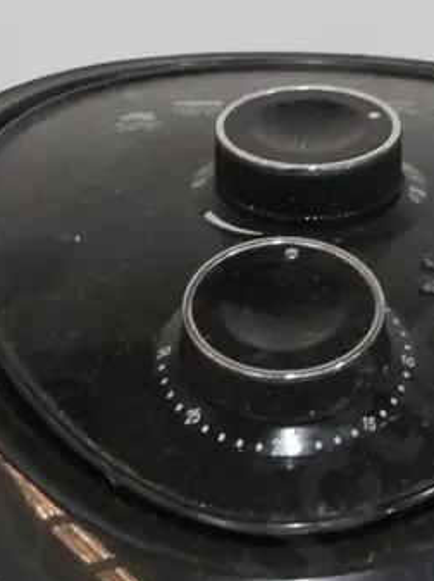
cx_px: 294
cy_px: 548
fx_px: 2445
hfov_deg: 10.1
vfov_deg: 13.4
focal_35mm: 146
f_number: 5.6
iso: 2500
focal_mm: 24
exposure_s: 1/60
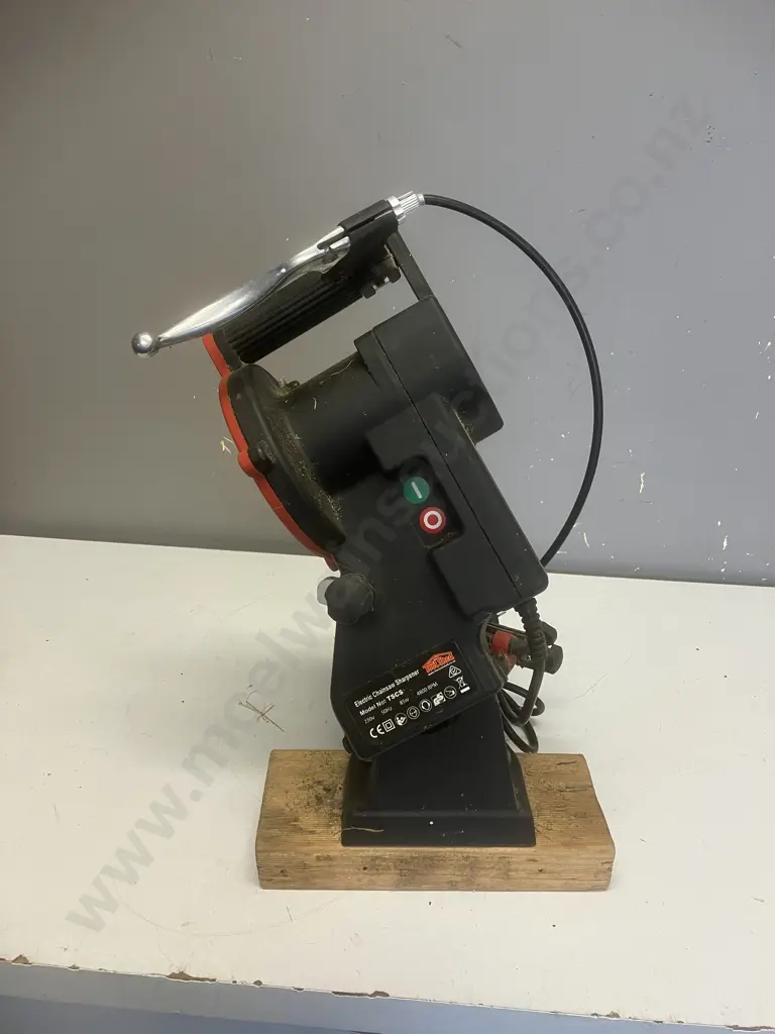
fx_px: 836
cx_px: 388
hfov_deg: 49.7
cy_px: 517
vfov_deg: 63.4
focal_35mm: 28
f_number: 1.8
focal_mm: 3.99
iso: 50
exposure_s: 1/50
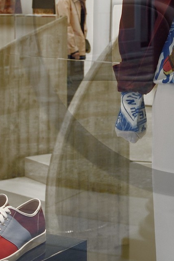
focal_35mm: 117
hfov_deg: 11.5
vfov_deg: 17.1
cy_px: 6
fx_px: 848
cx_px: 202
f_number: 8
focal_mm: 31
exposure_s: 1/60
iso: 400
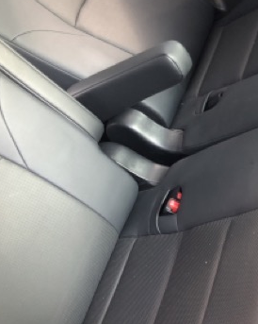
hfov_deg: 29.5
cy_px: 124
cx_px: 169
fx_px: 487
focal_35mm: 51
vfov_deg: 36.5
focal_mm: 3.99
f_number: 1.8
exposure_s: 1/4
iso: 100
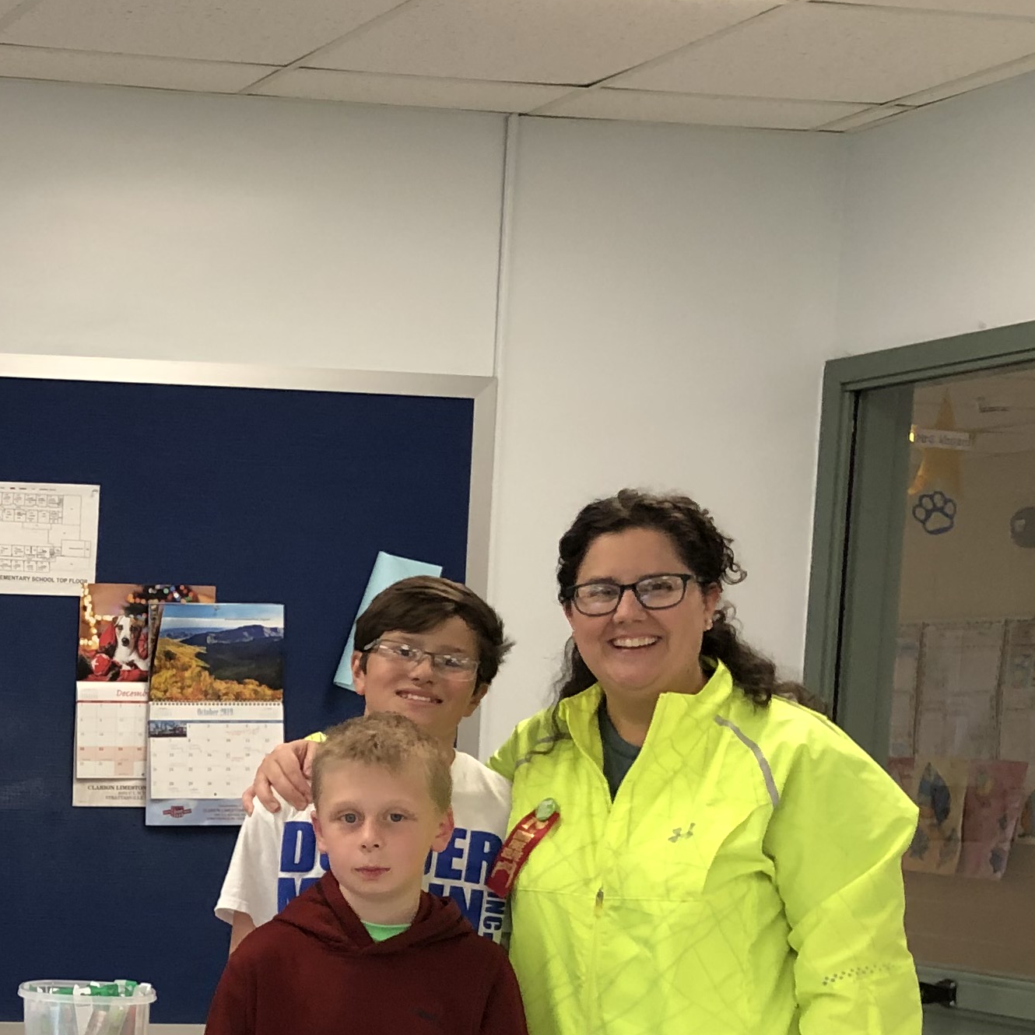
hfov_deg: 20.3
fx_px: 2537
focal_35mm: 75
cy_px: 904
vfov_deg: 22.6
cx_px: -455
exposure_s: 1/30
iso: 40
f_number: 1.8
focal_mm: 4
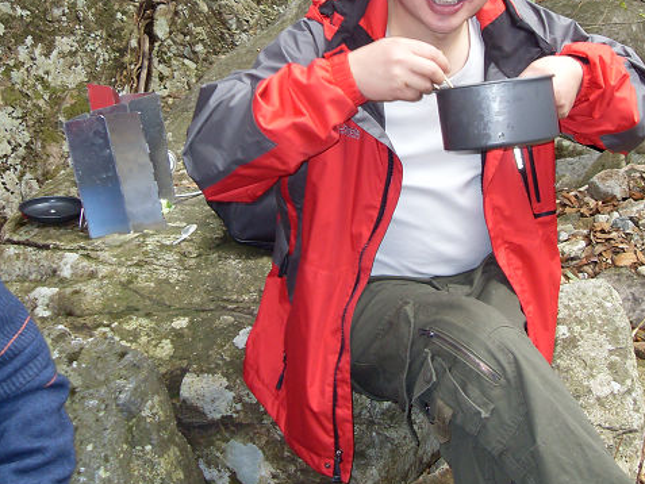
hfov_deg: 30.7
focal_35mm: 62
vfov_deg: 23.3
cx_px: 473
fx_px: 1156
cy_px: 84
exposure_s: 1/45
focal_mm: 6.3
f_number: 2.8
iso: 100
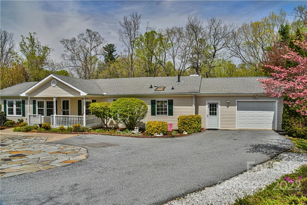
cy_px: 102
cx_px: 154
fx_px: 205
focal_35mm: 24
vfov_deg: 53.1
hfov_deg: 73.7
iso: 1600
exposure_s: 1/800
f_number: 14
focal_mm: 24
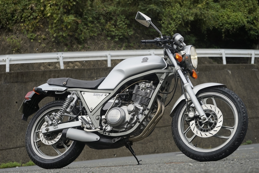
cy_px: 86
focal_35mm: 69
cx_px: 130
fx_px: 496
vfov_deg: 19.7
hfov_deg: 29.2
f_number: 6.3
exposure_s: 1/200
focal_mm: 69
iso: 100
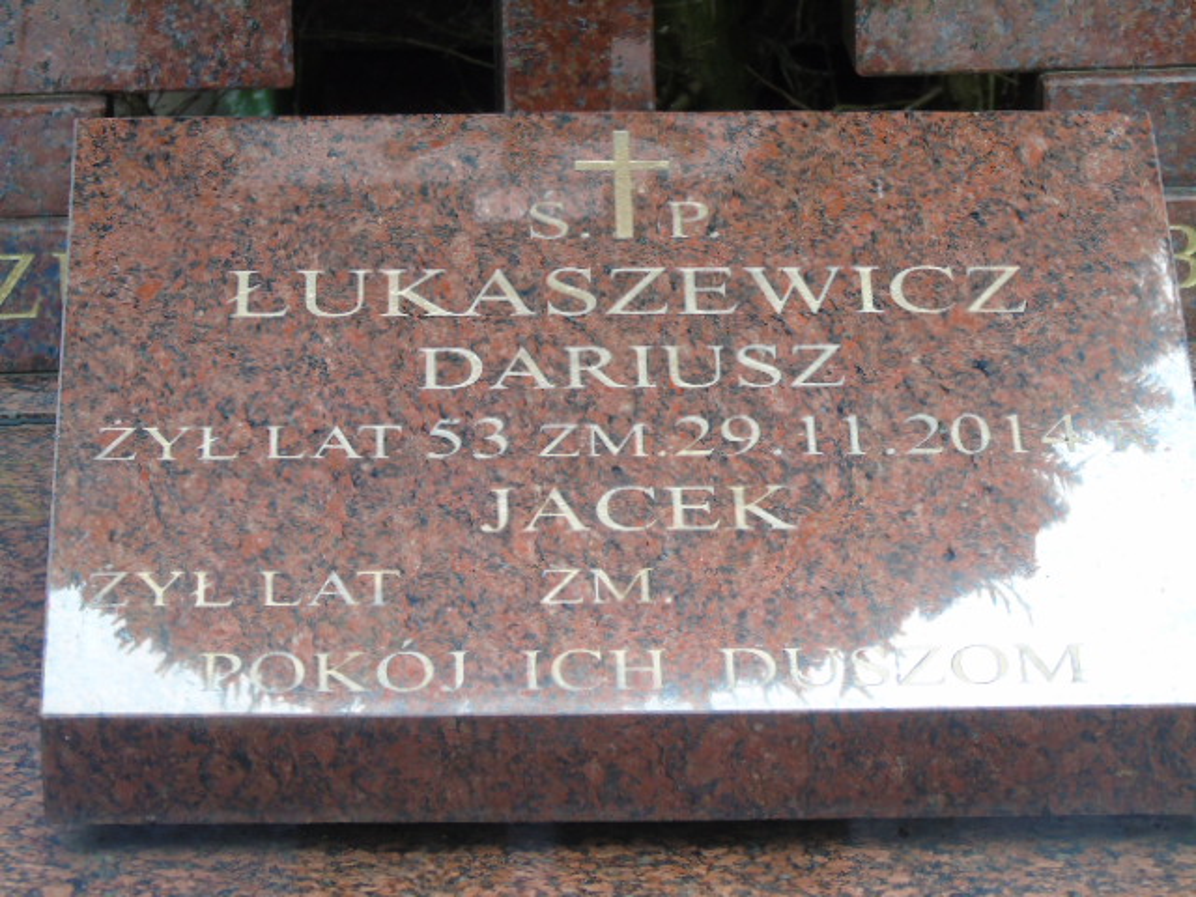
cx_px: 598
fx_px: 6426
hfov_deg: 10.6
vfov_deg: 8.0
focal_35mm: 186
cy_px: 448
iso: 250
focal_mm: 33
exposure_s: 1/125
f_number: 5
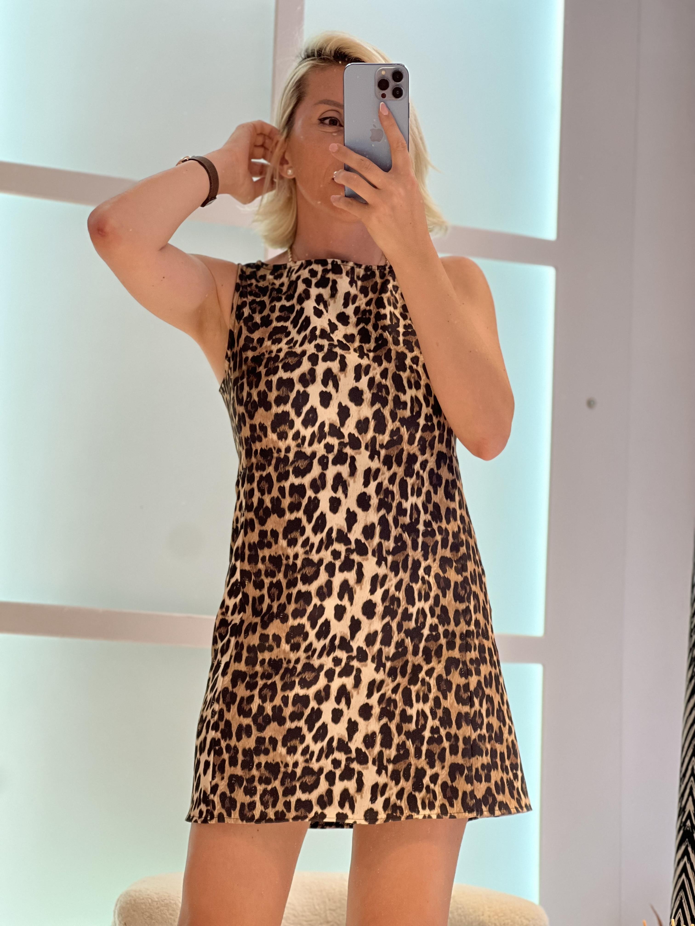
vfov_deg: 25.3
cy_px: 463
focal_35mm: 77
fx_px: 2061
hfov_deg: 19.1
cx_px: 348
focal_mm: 9
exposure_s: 1/121
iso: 160
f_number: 2.8
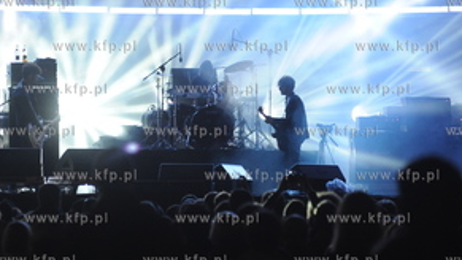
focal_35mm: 223
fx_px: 2733
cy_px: 67
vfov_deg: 5.5
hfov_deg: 9.7
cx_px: 151
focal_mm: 155
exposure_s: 1/200
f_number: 4
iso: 800
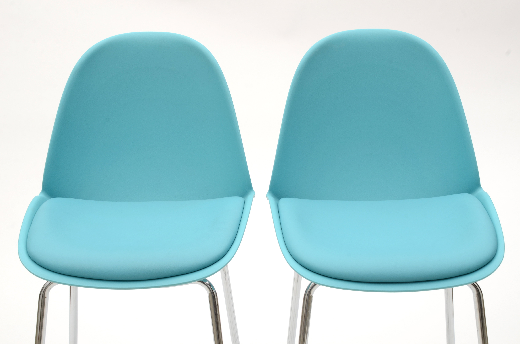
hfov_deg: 28.1
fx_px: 1038
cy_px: 172
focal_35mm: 72
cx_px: 260
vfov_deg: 18.8
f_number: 11
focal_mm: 48
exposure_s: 1/125
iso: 200
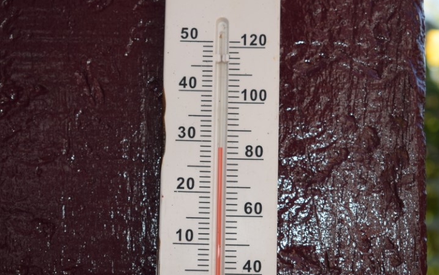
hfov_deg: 24.5
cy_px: 146
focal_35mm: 85
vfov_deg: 15.5
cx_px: 220
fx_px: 1011
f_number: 5.6
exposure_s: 1/125
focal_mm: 55
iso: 110
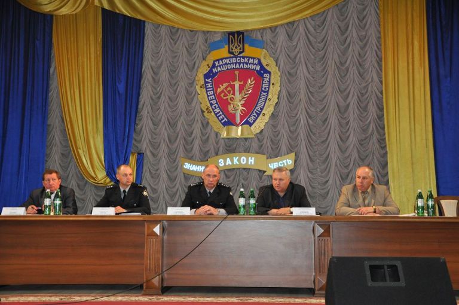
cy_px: 152
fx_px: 611
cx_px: 230
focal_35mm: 48
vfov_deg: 28.0
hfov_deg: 41.2
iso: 800
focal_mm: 32
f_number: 4.2
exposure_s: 1/60
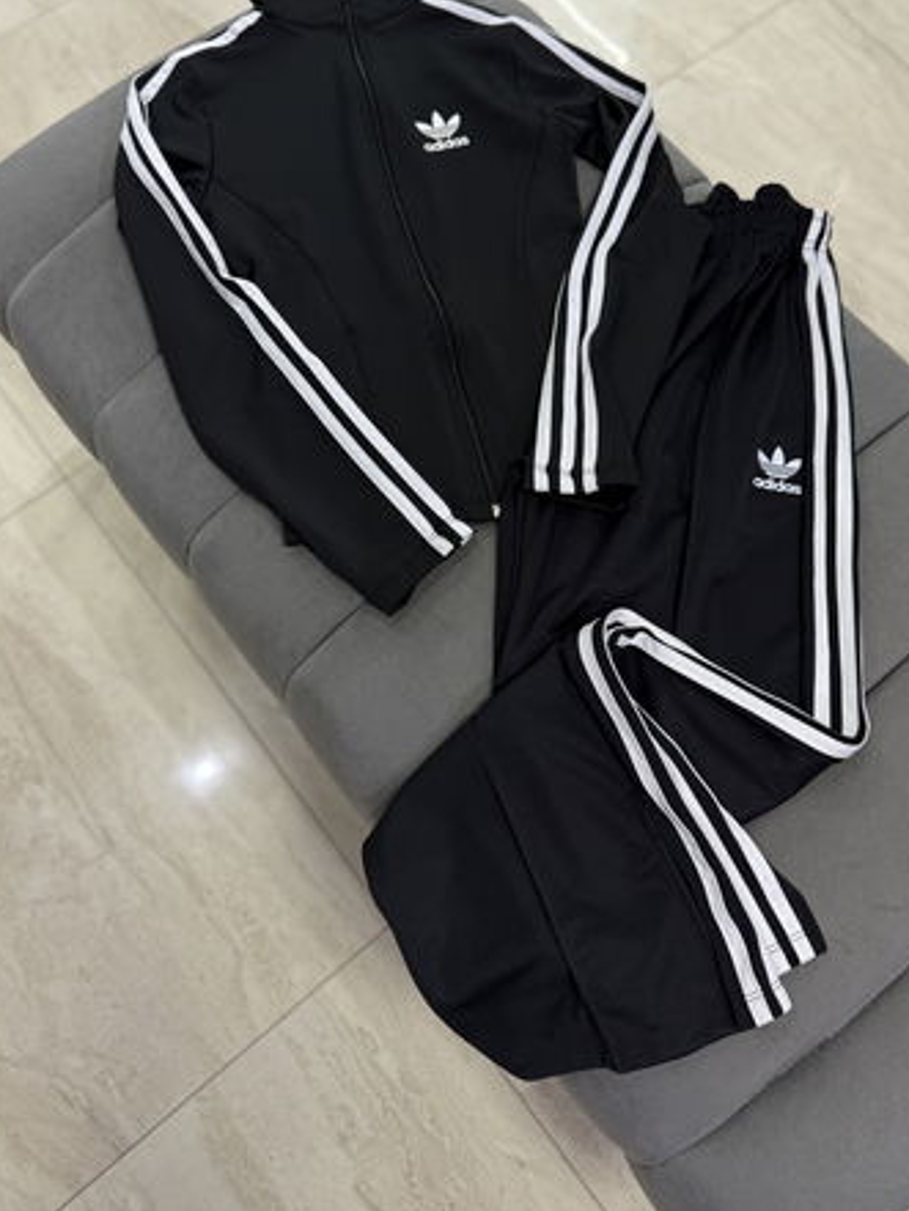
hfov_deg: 48.1
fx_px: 1015
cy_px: 485
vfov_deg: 61.1
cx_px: 511
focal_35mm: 29
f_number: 1.78
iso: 125
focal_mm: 6.76
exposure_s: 1/50
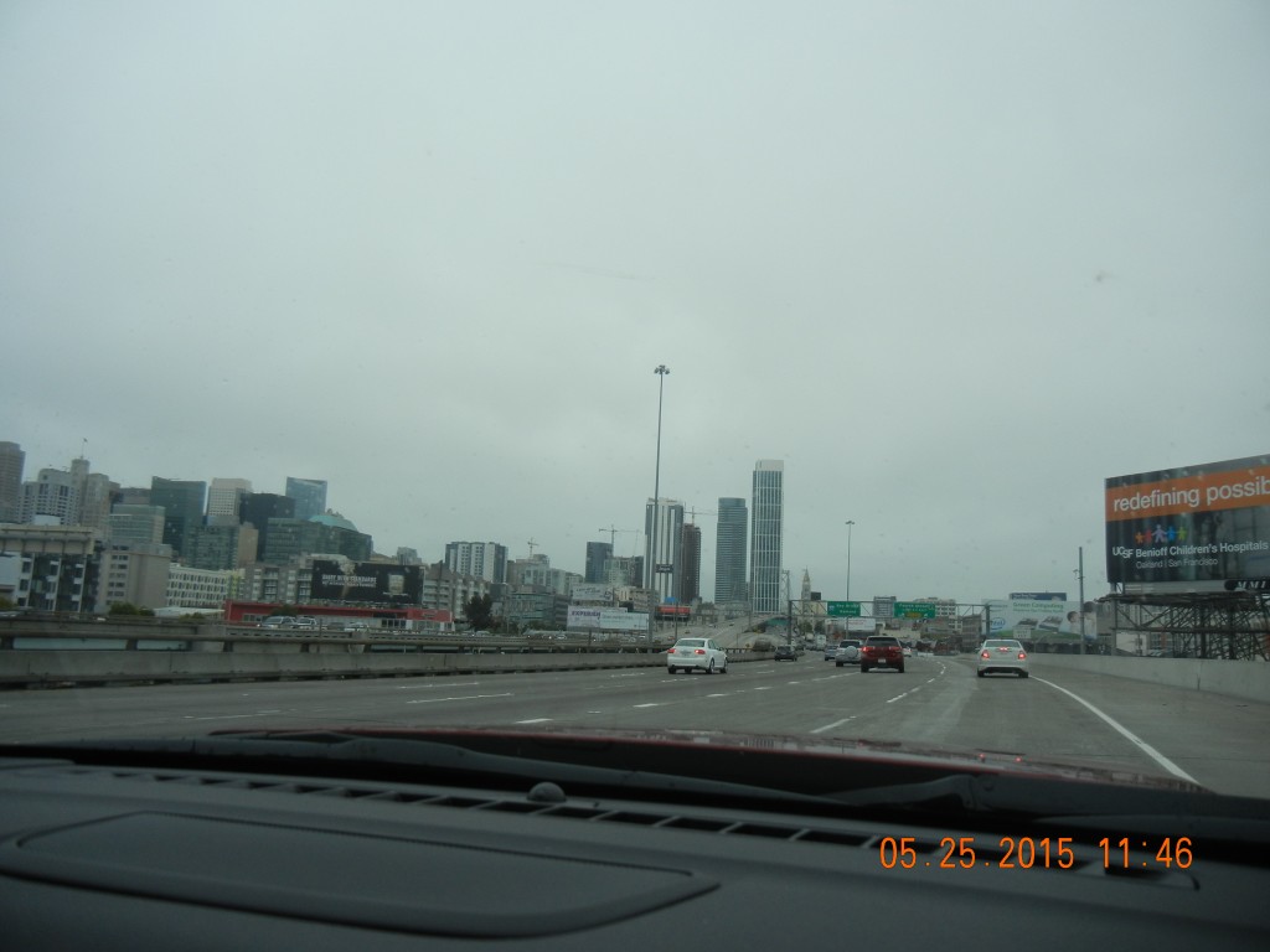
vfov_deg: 46.8
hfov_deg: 60.0
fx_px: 1101
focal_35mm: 30
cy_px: 476
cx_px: 635
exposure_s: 1/807
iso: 160
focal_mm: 5.4
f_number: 3.5
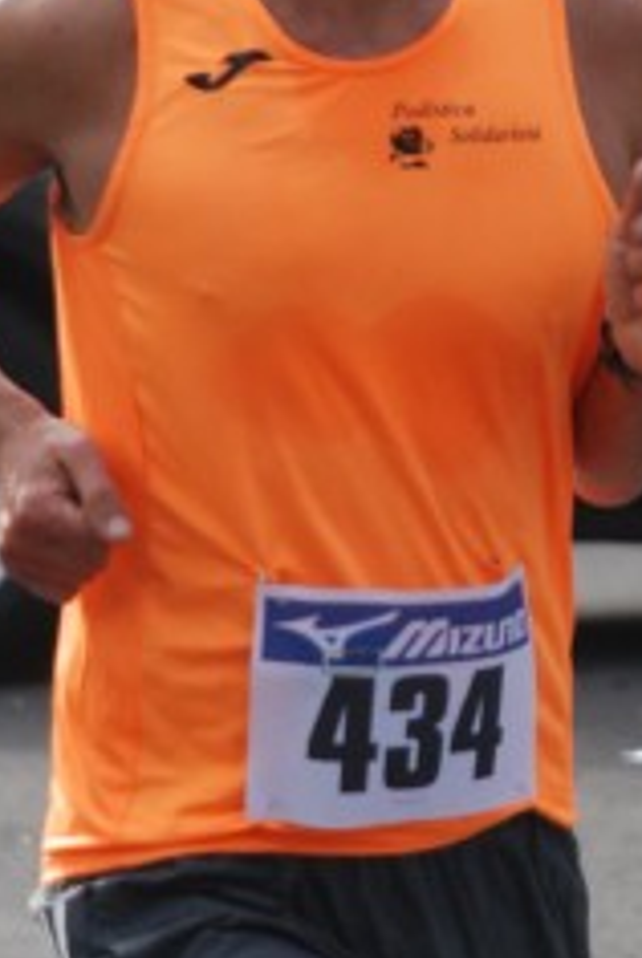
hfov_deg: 5.2
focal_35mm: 267
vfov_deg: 7.7
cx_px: 571
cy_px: 382
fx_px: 7121
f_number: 5.6
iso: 1000
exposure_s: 1/500
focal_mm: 70
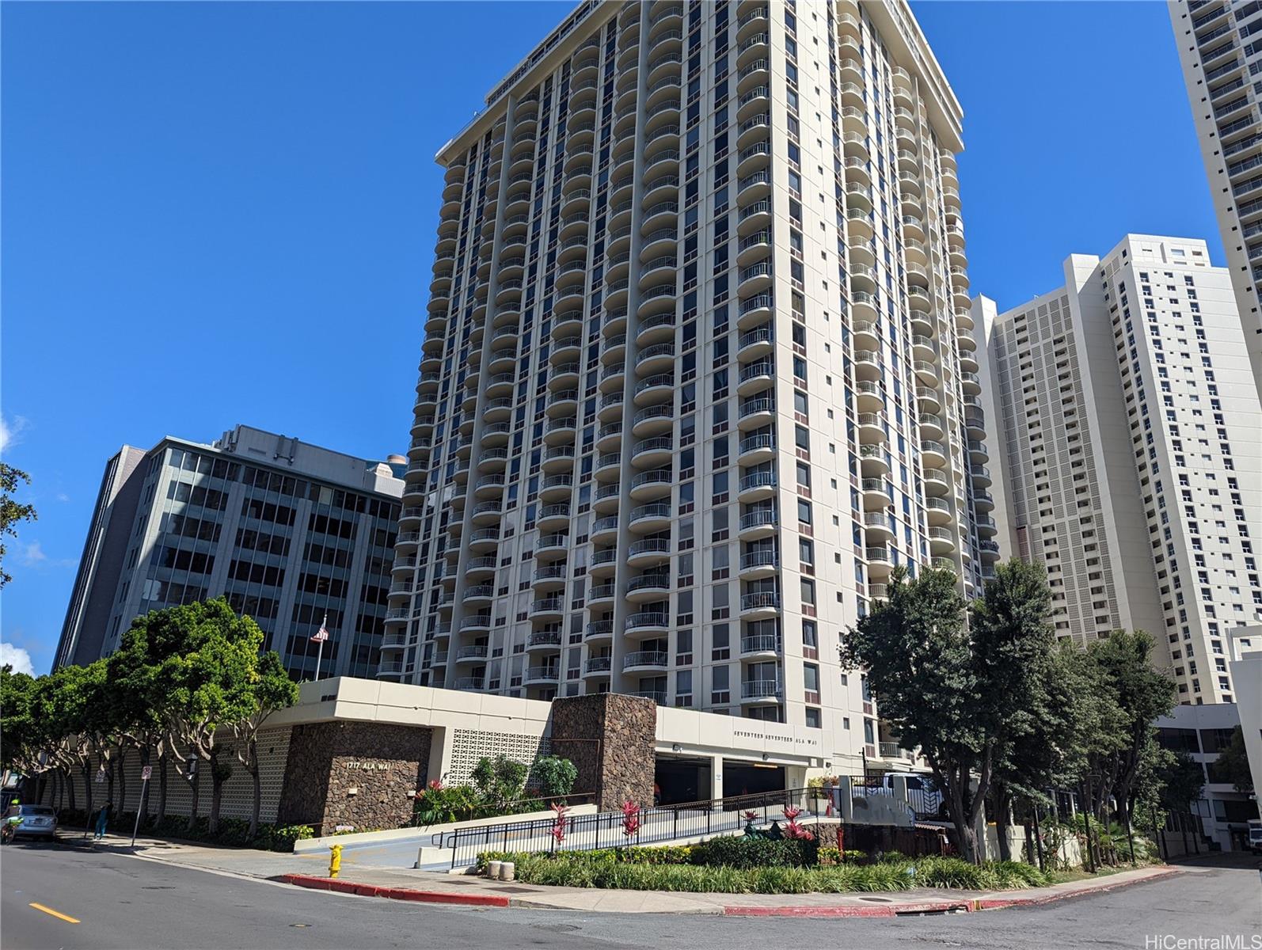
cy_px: 475
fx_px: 876
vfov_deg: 56.9
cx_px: 631
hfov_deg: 71.5
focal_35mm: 24
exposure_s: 1/2695
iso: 47
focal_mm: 6.81
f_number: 1.85
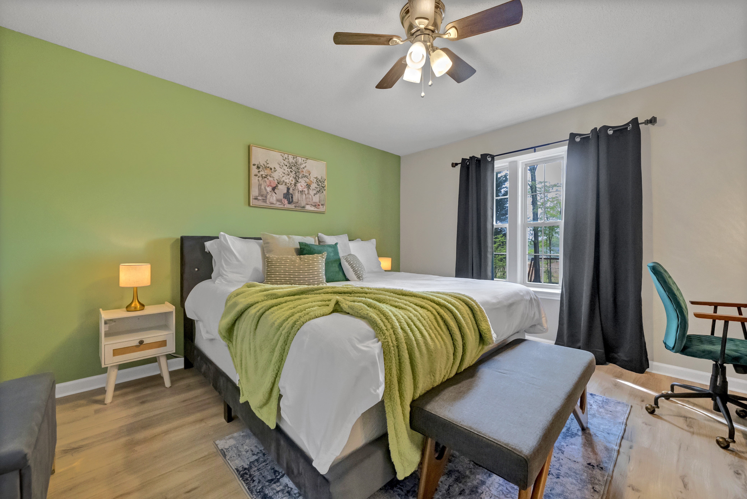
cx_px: 374
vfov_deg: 81.3
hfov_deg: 104.2
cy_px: 250
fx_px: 291
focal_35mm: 14
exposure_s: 1/160
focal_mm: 14
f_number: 6.3
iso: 10000
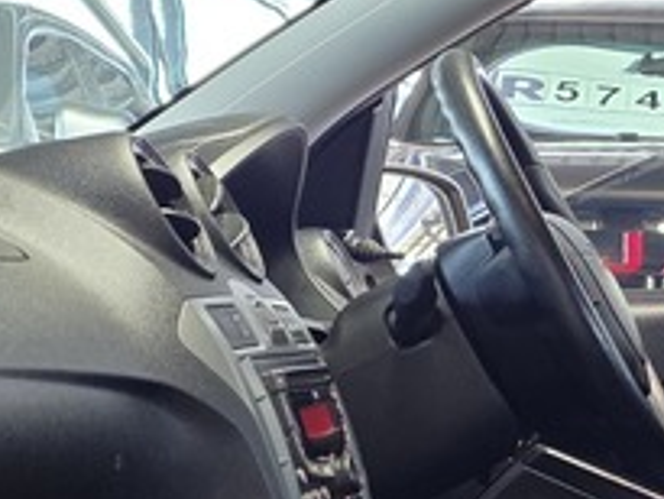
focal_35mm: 115
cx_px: 768
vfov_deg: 12.7
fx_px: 2207
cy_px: 518
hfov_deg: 16.5
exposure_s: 1/180
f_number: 1.7
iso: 200
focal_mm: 6.25
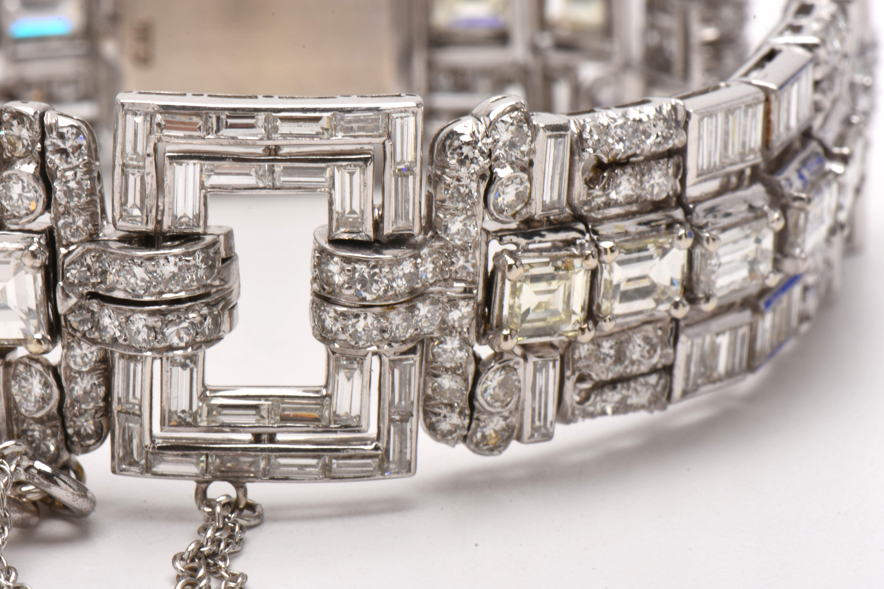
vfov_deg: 10.8
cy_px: 294
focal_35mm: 128
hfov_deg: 16.1
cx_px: 442
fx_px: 3131
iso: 100
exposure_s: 1/80
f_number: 29
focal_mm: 85
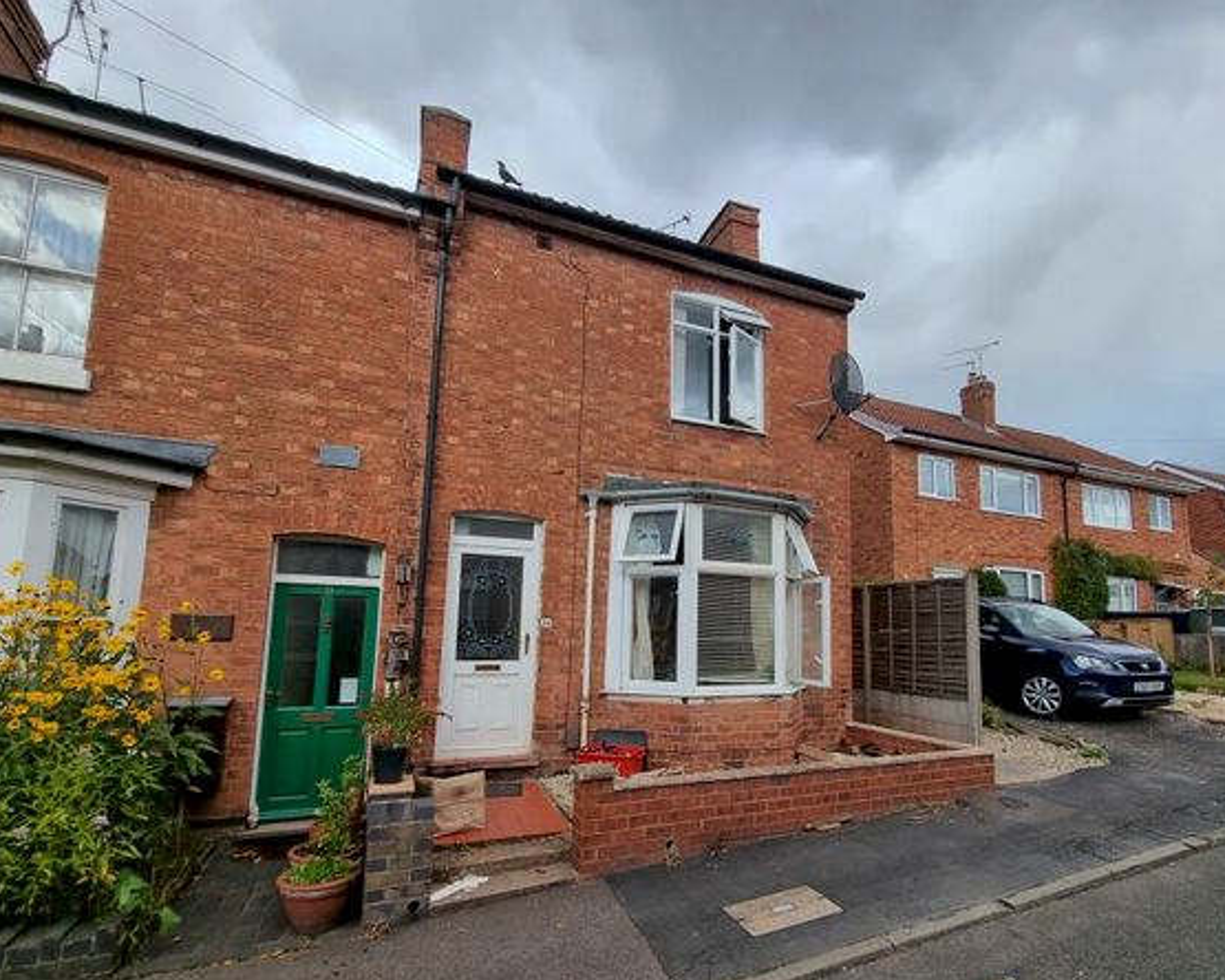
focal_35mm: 16
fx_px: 580
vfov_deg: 79.9
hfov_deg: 92.7
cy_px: 560
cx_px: 680
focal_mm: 2.2
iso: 50
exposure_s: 1/816
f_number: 2.2
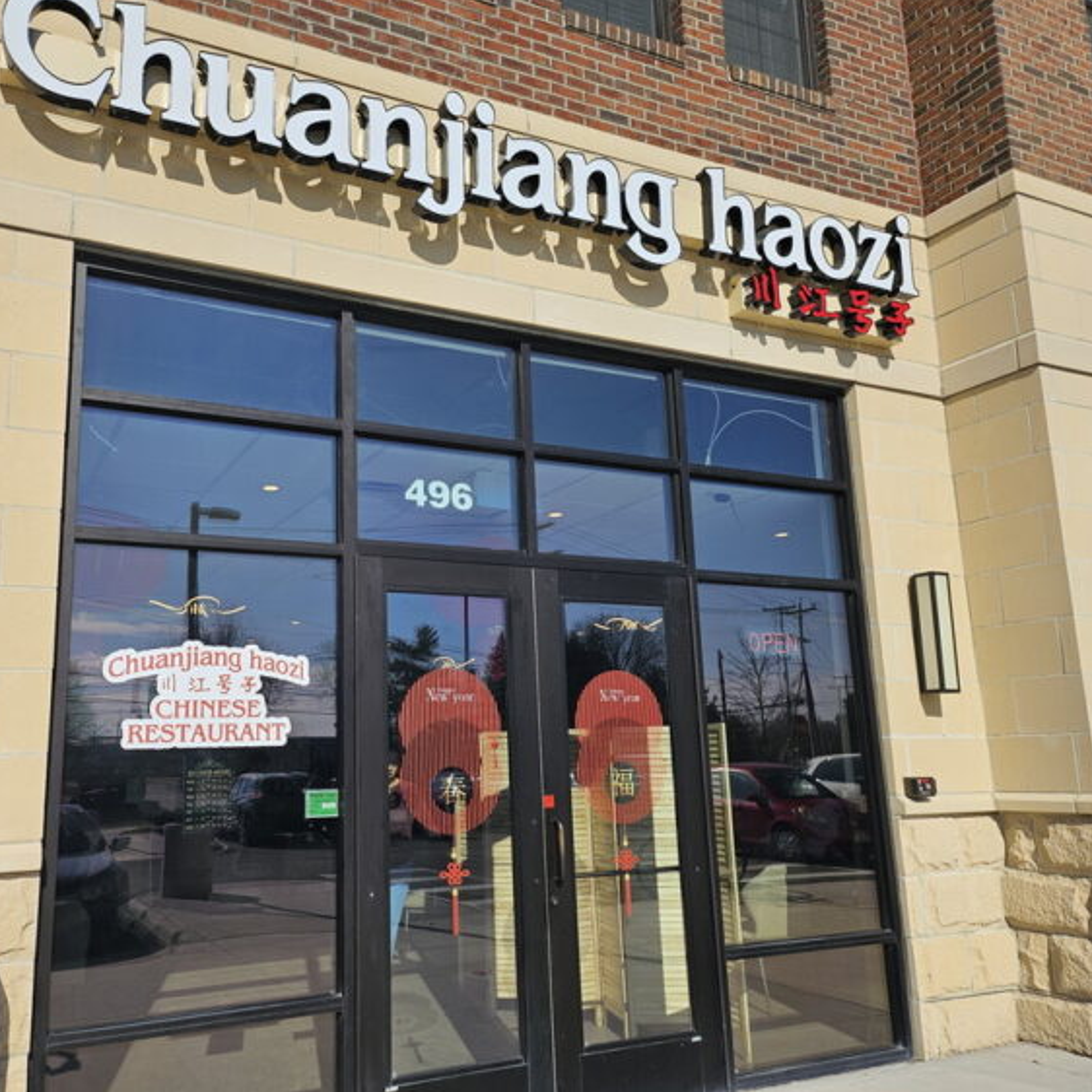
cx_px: 476
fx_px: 1035
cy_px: 534
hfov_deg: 55.5
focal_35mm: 29
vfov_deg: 55.6
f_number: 1.8
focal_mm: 5
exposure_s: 1/7275
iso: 50
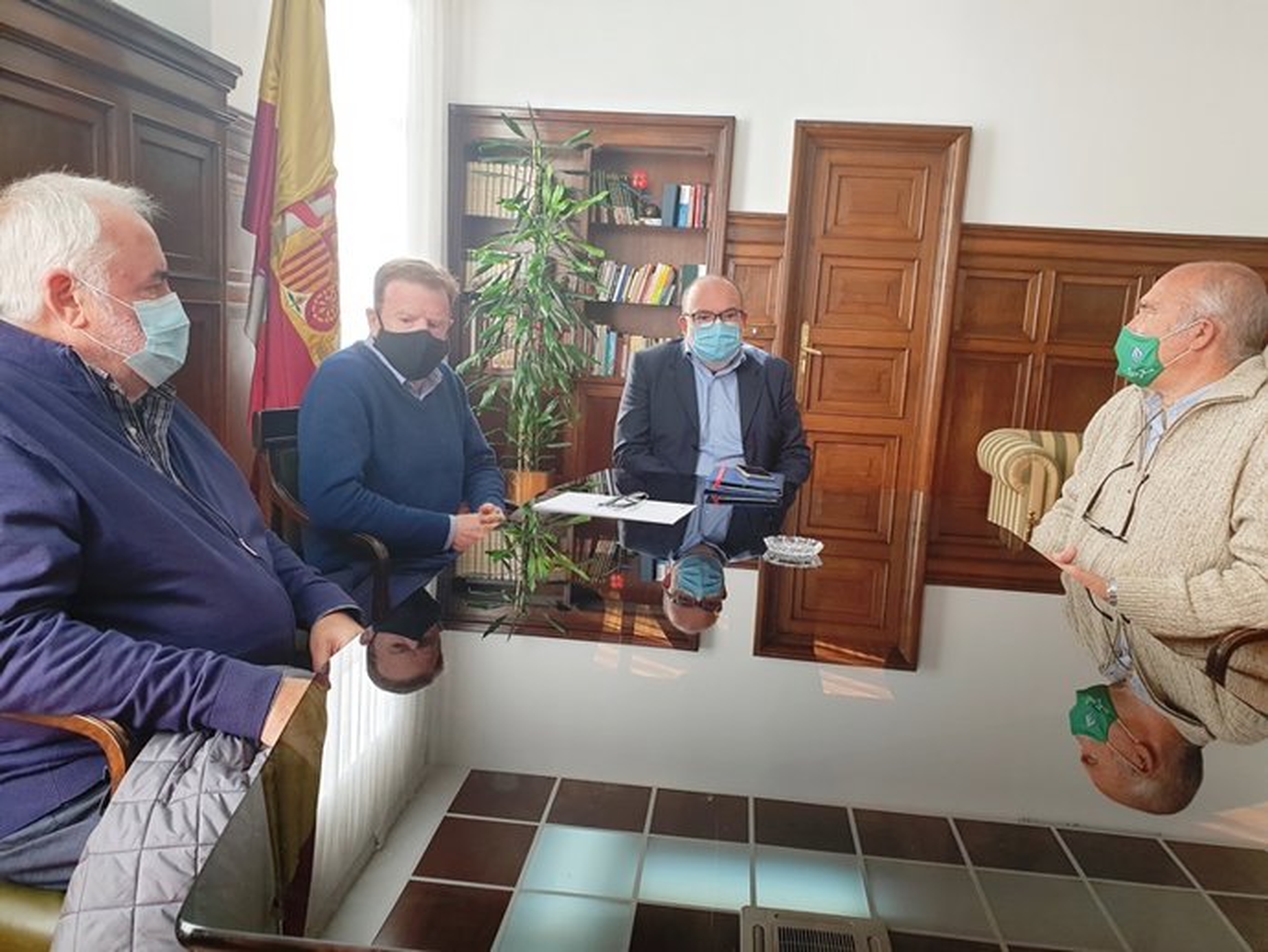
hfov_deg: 67.3
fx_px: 953
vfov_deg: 53.1
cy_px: 476
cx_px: 634
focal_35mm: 26
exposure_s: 1/50
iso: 100
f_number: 2.4
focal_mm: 4.3
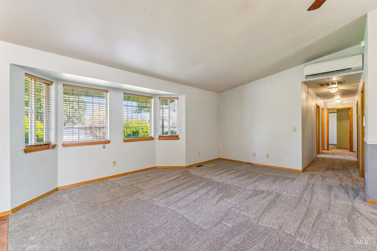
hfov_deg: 96.0
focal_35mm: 16
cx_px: 188
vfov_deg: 73.1
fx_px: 170
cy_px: 126
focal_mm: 16.2
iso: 400
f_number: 13
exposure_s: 1/6
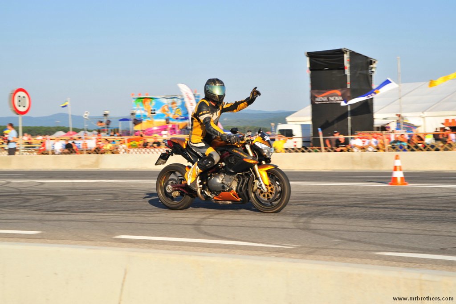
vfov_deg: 19.4
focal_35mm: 70
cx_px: 228
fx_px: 886
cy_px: 152
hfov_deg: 28.9
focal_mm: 70
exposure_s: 1/320
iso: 200
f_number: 9
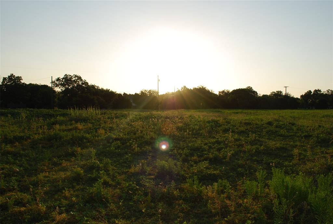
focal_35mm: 27
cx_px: 166
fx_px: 250
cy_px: 112
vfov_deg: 48.1
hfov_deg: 67.3
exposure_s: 1/200
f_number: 8
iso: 100
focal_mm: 18
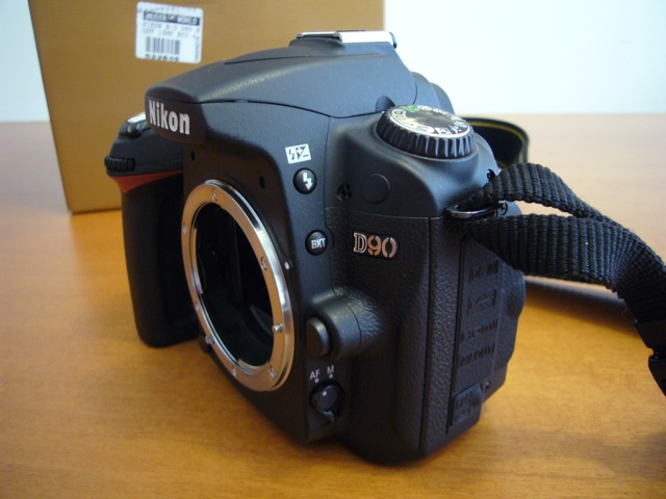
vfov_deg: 49.7
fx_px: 539
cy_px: 250
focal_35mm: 28
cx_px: 333
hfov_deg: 63.4
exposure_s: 1/10
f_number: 2.8
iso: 200
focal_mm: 4.6
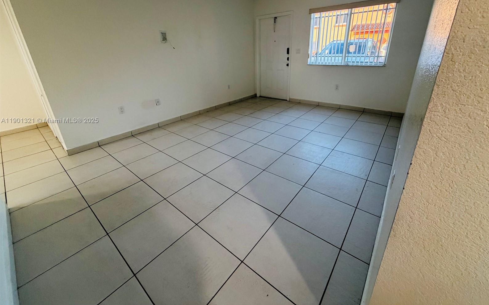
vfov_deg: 73.9
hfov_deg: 101.5
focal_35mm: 15
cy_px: 121
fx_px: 200
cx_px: 247
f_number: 2.2
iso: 320
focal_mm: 2.22
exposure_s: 1/60
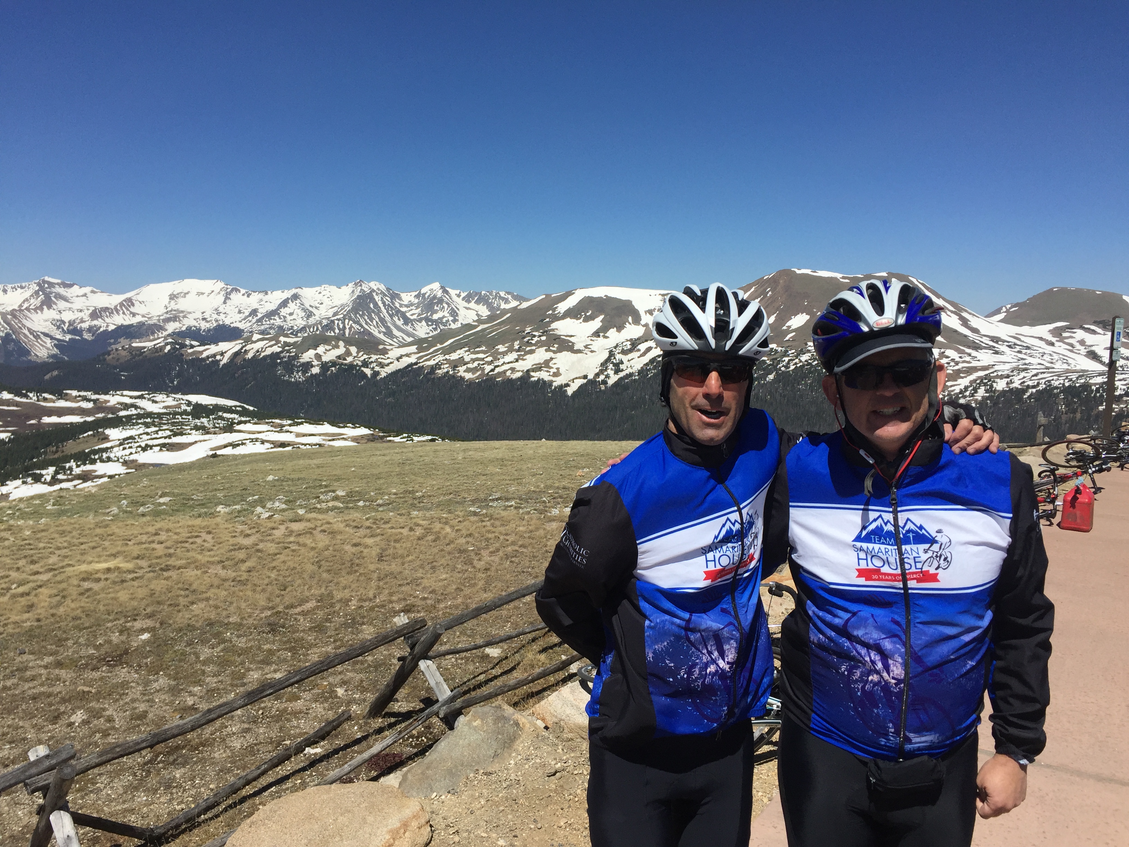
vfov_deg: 48.2
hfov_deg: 61.7
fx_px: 946
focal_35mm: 29
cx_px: 564
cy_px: 424
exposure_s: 1/4405
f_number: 2.2
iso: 32
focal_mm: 4.15
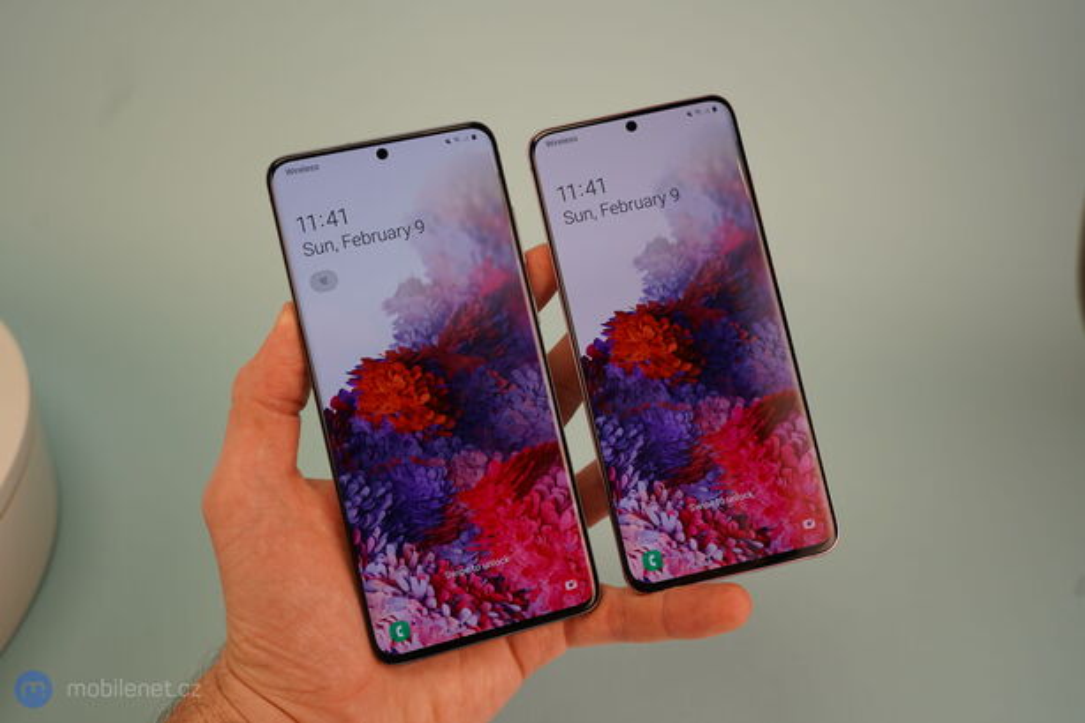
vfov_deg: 43.6
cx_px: 542
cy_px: 362
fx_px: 904
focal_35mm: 30
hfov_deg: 61.9
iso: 160
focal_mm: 30
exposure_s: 1/160
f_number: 4
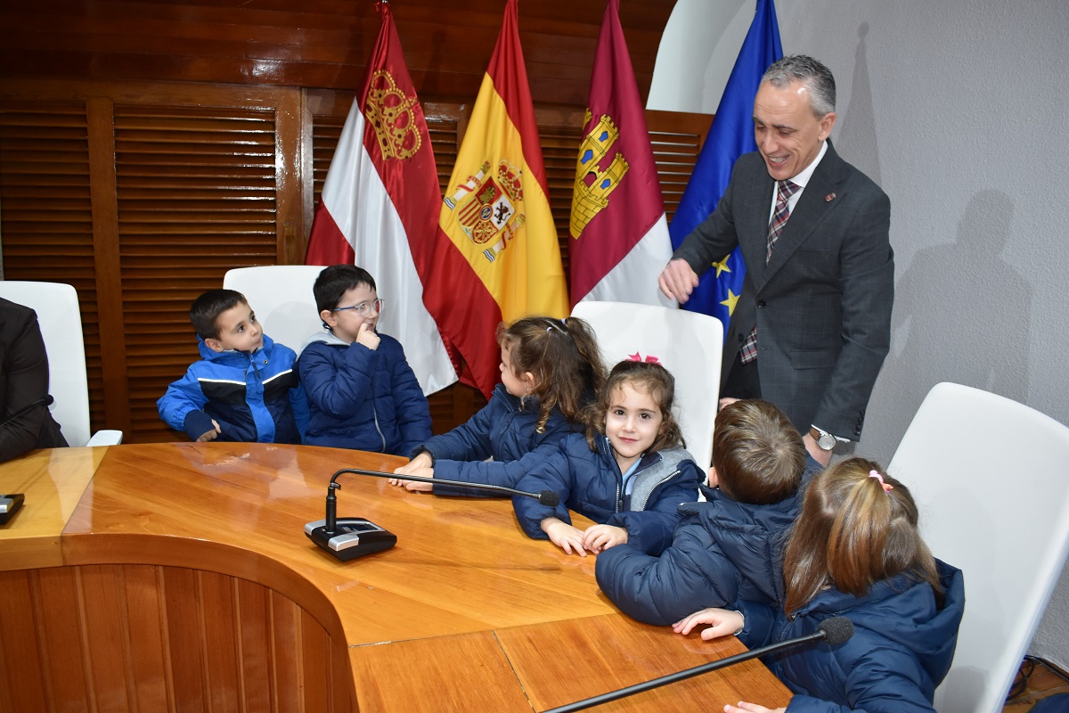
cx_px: 534
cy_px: 356
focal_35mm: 27
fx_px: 802
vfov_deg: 47.9
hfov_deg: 67.4
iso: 800
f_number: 4
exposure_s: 1/60
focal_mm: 18
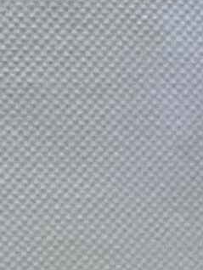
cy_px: 604
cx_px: 775
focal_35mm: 201
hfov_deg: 6.3
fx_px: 1570
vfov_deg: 9.0
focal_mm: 5.1
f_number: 1.6
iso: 400
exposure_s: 1/40
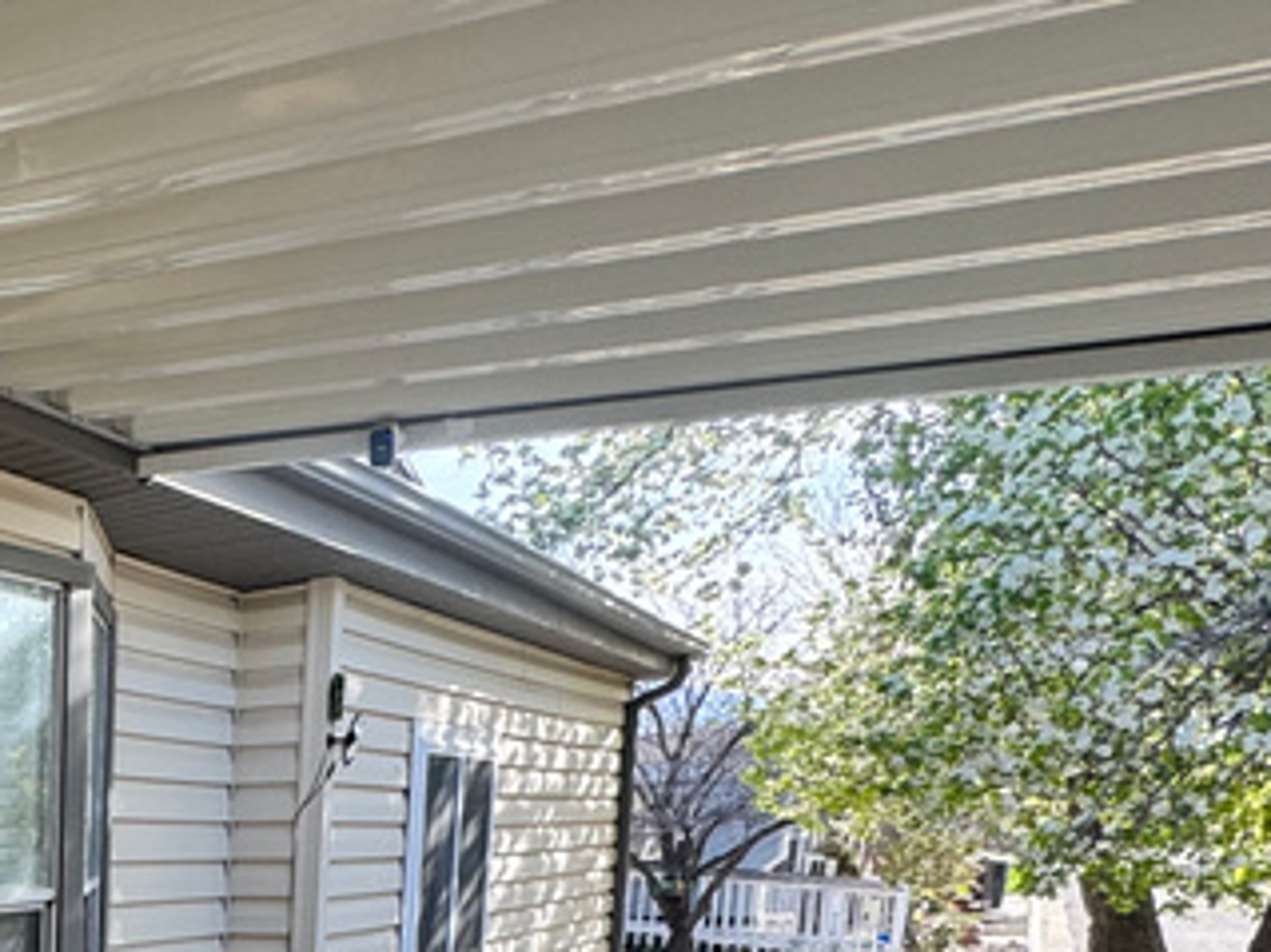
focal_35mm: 45
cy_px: 1151
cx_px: -390
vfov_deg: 28.0
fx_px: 1652
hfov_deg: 31.9
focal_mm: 2.22
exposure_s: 1/223
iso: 40
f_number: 2.2
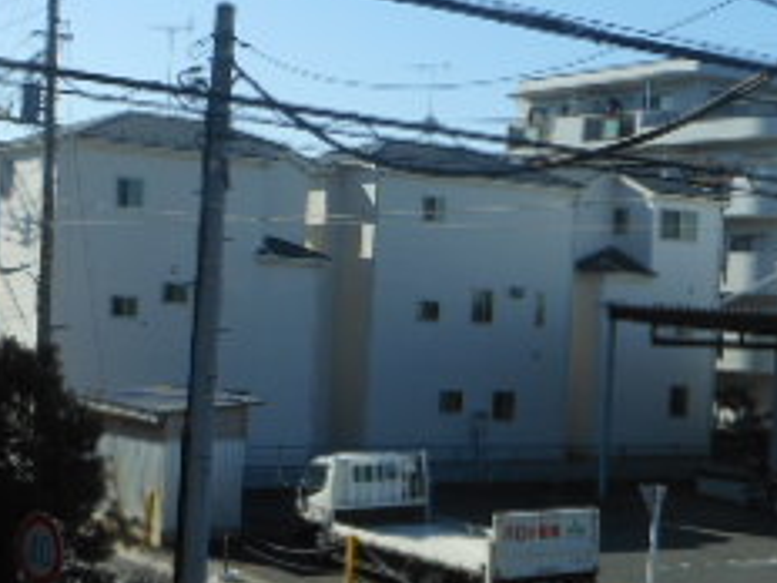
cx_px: 385
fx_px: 1549
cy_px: 268
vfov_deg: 21.3
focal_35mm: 69
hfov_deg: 28.2
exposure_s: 1/1250
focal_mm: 4.5
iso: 80
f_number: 3.2
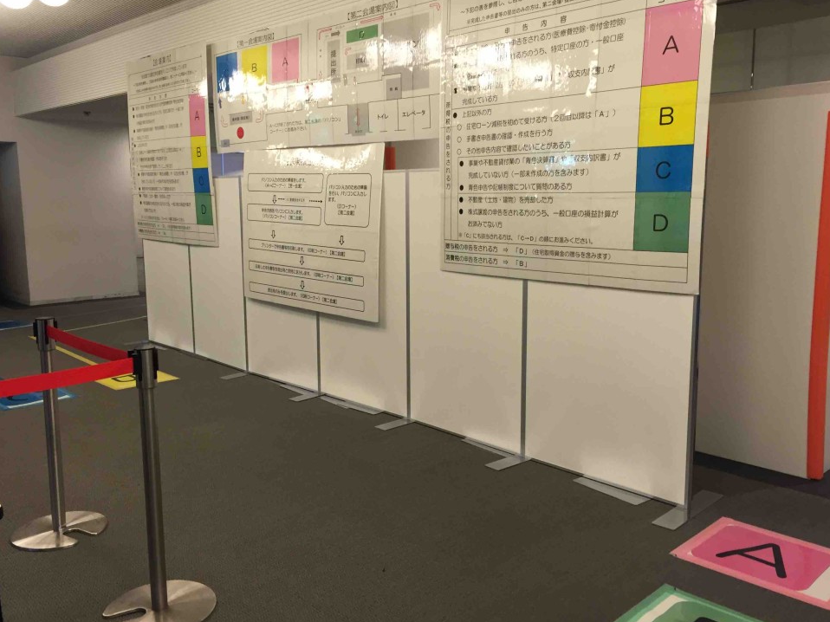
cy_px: 307
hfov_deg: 58.4
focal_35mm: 31
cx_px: 429
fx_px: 743
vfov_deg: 45.4
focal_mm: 4.15
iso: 80
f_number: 2.2
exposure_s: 1/30
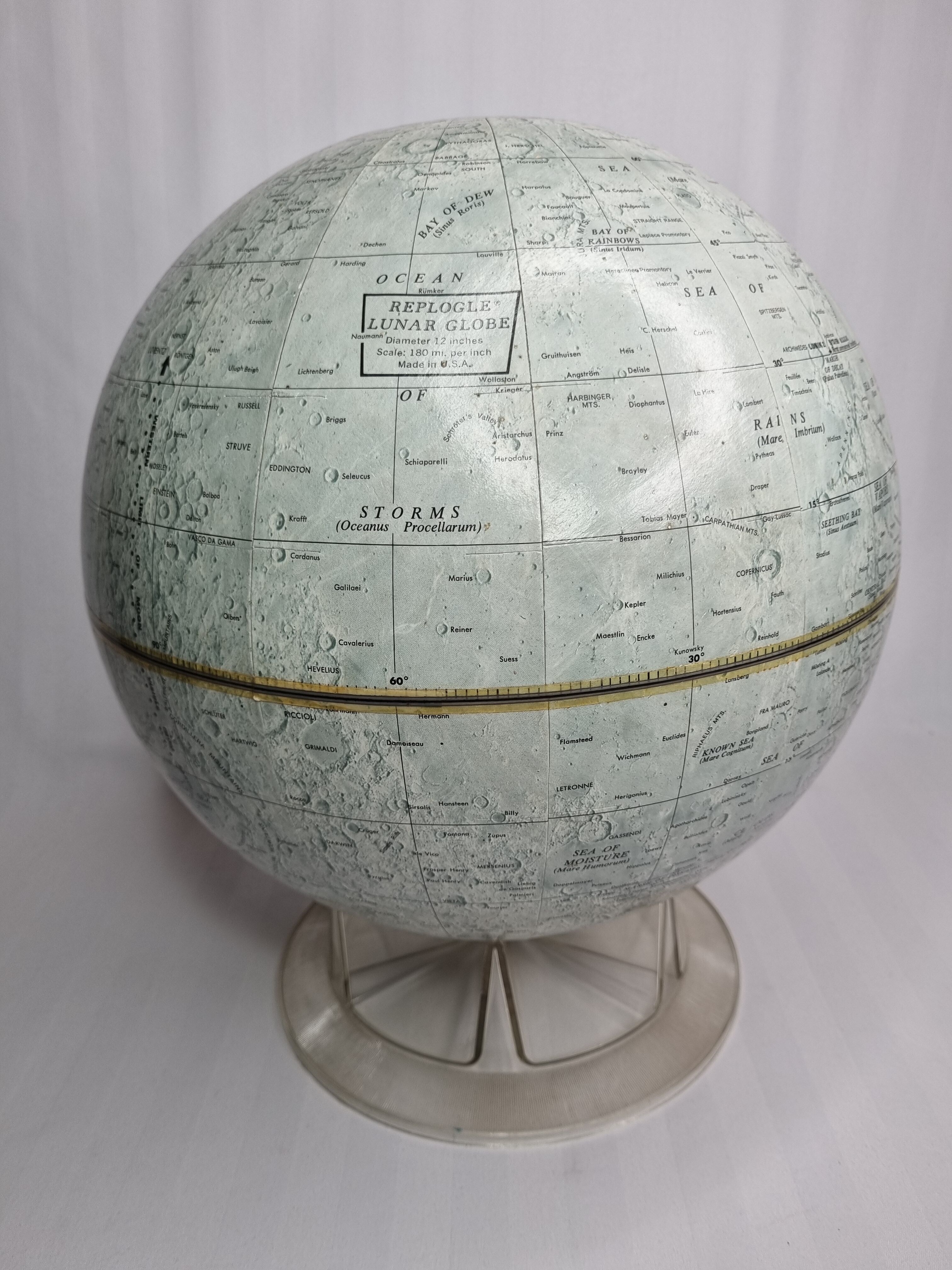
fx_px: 953
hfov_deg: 53.1
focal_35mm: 26
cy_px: 635
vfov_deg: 67.3
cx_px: 476
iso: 50
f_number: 1.8
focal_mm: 5.4
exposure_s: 1/255
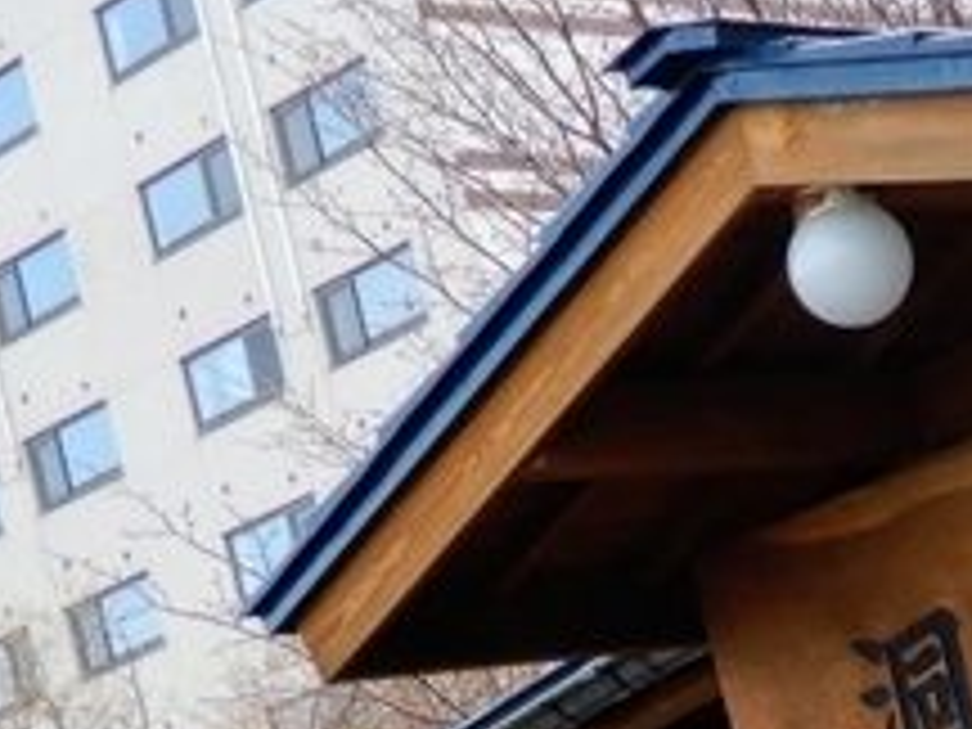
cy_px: 1184
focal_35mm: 141
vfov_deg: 10.1
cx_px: 1278
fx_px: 3959
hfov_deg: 13.5
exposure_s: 1/160
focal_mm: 6.8
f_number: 4
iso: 80
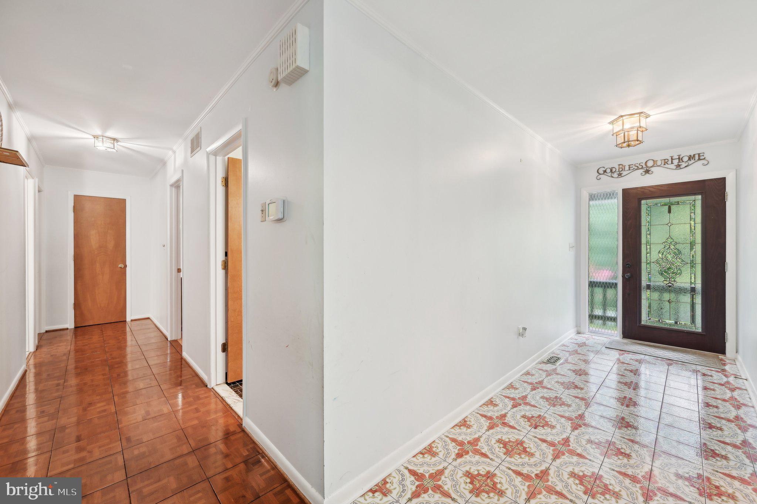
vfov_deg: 81.1
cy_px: 252
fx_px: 294
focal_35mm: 14
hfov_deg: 104.3
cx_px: 378
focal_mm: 14
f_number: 8
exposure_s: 1/3.33
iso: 400
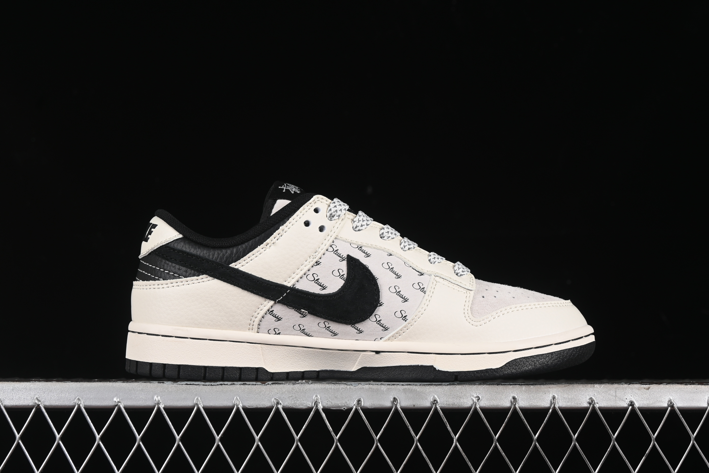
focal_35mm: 75
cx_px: 354
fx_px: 1477
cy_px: 236
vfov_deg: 18.2
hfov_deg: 27.0
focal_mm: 50
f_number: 8
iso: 160
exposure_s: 1/80
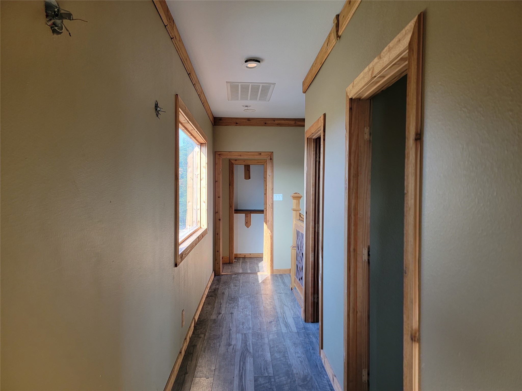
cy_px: 196
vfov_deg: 56.8
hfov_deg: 71.6
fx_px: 362
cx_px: 261
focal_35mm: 24
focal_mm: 6.7
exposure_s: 1/120
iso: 100
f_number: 1.8
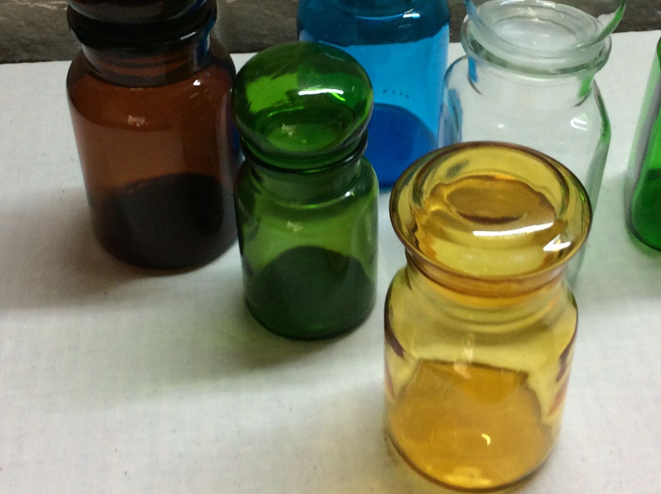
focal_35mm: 56
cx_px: 371
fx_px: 1068
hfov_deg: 34.4
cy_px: 169
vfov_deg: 25.9
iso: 50
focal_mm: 3.3
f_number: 2.4
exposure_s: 1/25
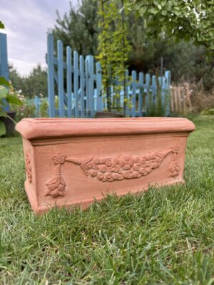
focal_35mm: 24
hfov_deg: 56.8
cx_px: 107
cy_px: 142
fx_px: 198
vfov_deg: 71.6
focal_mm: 6.76
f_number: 1.78
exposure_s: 1/165
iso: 64
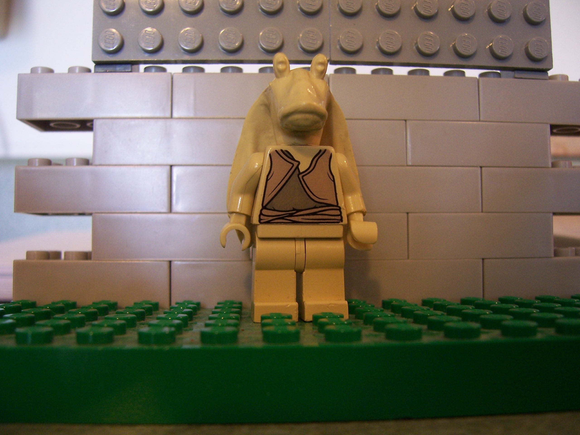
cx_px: 290
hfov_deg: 51.4
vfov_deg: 39.7
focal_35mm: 36
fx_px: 603
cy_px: 218
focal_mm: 6
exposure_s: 1/15
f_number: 3
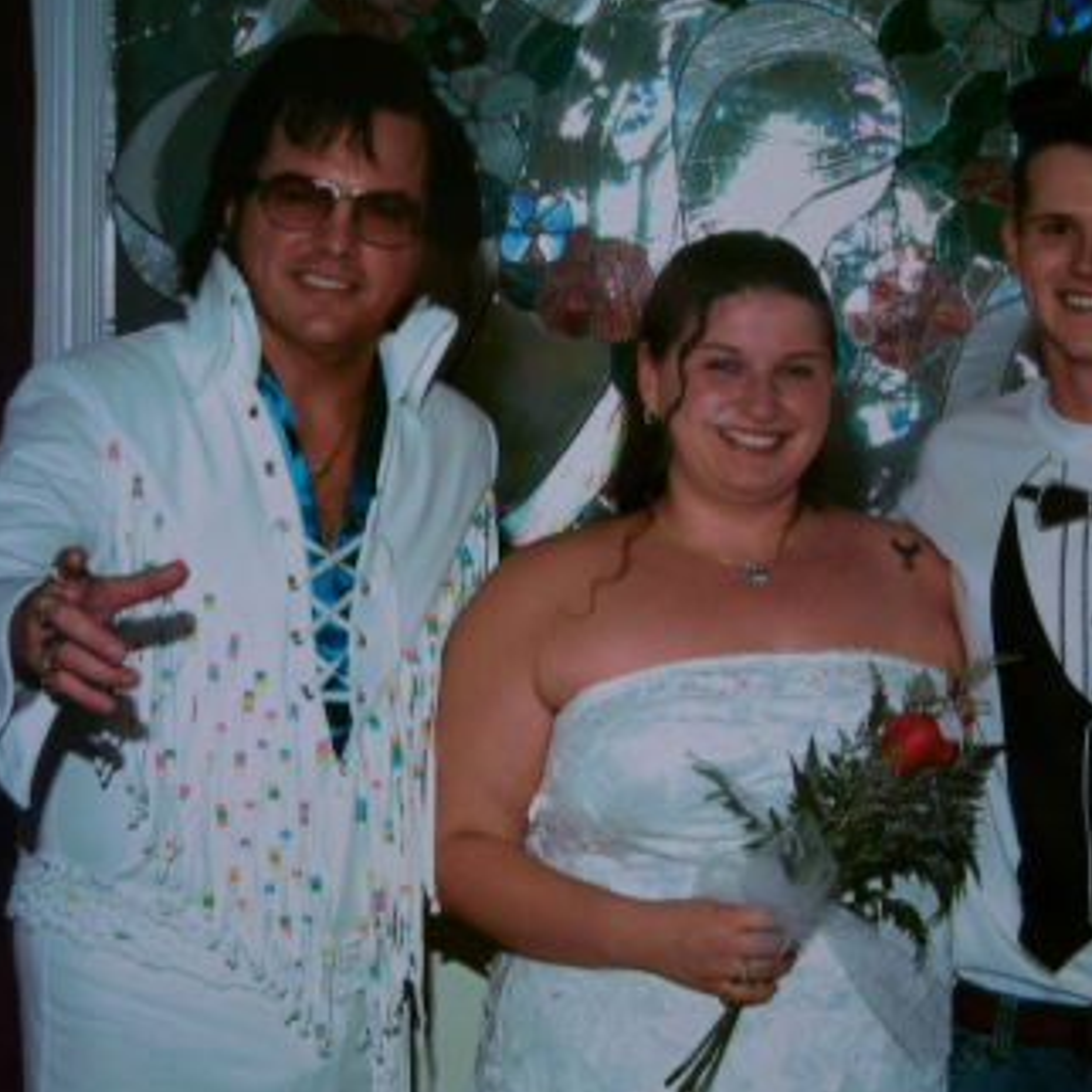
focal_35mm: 42
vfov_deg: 40.0
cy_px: 534
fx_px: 1499
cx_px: 722
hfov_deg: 39.6
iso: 160
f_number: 2.7
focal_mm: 5.6
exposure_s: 1/8
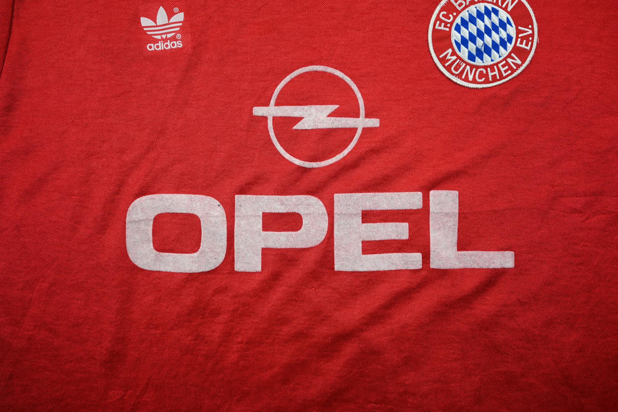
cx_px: 309
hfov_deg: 73.7
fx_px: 412
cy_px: 206
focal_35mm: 24
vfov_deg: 53.2
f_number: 4.5
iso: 200
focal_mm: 24
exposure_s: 1/125
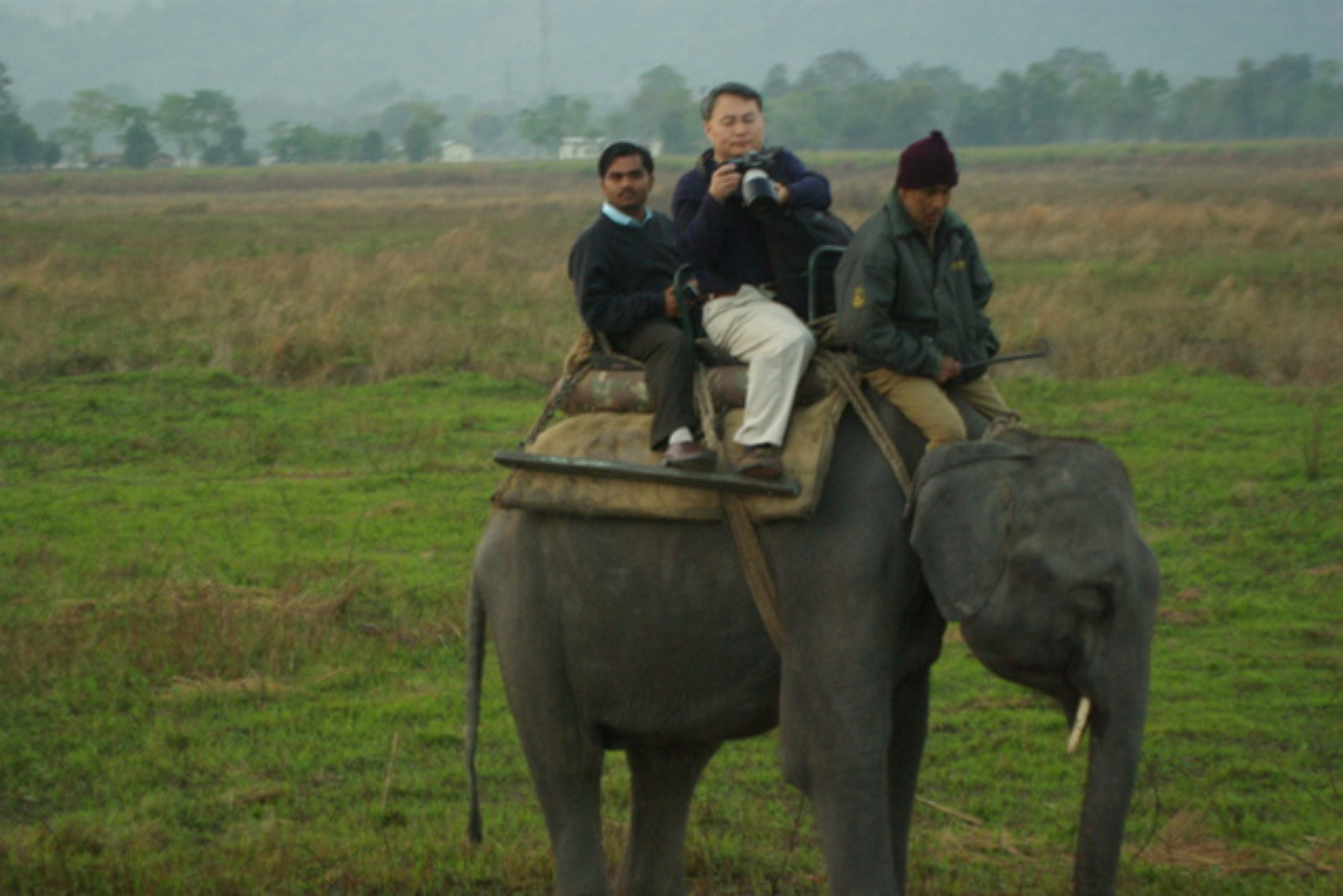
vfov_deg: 12.5
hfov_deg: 18.7
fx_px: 4086
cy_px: 448
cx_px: 672
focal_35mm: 110
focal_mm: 73
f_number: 4.5
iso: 800
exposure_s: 1/60
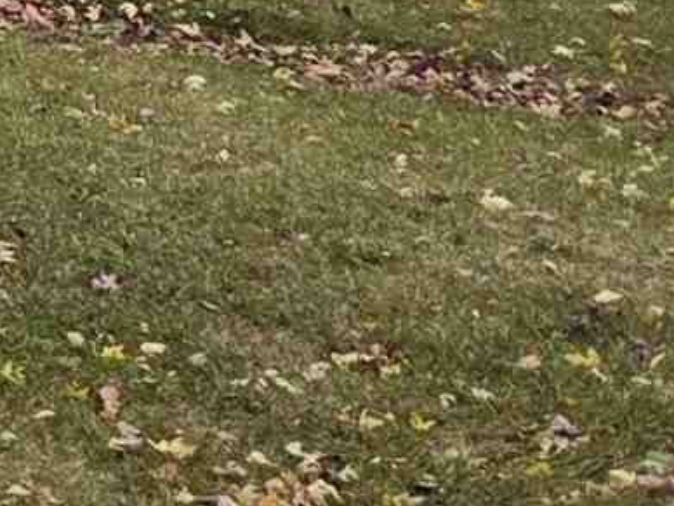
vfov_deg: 7.8
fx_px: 3544
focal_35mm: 182
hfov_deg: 8.0
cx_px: -1781
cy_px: -548
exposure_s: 1/1476
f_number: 1.8
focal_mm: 5.4
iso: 80
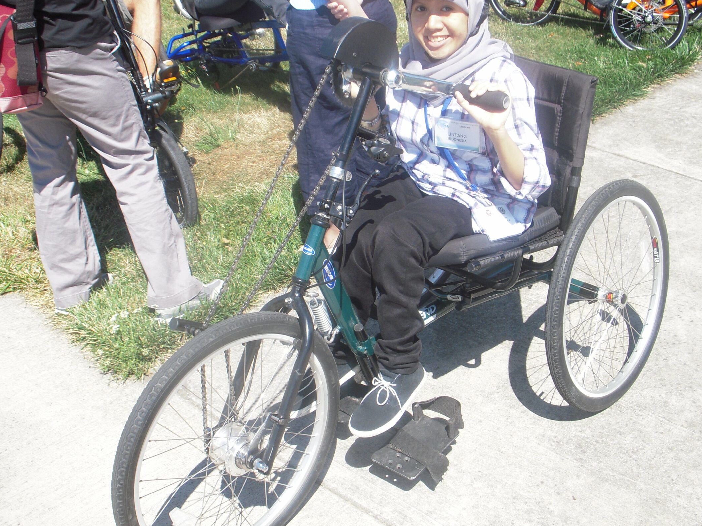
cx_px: 353
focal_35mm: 46
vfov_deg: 31.5
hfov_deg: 41.2
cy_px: 240
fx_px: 933
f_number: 3.3
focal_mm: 6.3
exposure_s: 1/400
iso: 100
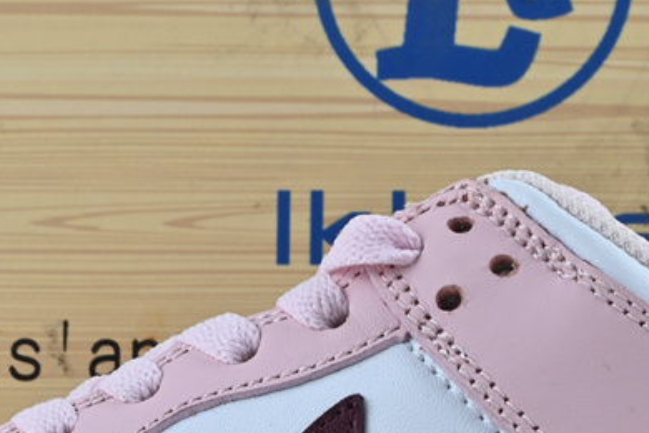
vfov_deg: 8.4
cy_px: 525
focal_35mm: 162
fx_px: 2912
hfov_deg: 12.7
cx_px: 285
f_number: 10
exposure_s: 1/20
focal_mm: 35
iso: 100
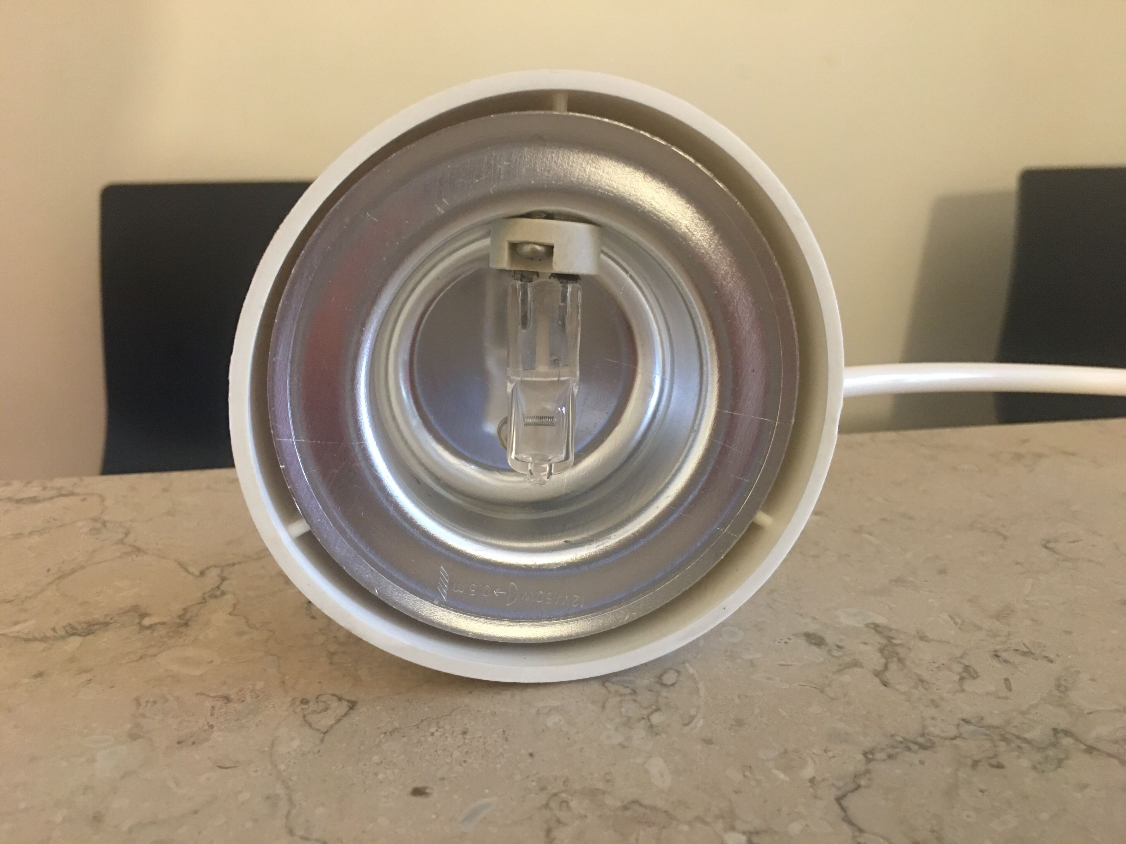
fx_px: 943
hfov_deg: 61.7
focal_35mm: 29
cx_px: 563
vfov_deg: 48.2
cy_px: 422
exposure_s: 1/8
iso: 100
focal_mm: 4.15
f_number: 2.2
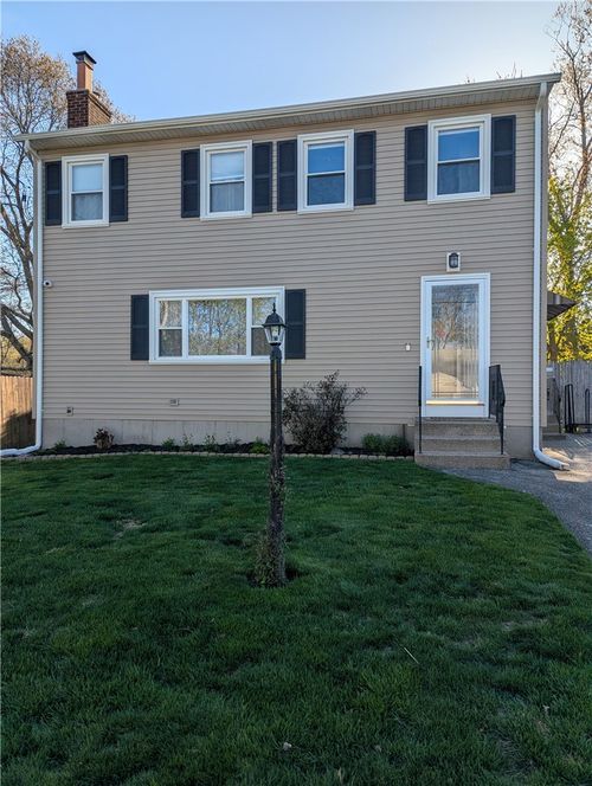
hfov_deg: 56.9
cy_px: 393
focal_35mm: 24
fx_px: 546
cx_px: 296
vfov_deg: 71.5
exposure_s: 1/1825
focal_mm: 6.81
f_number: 1.85
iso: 48
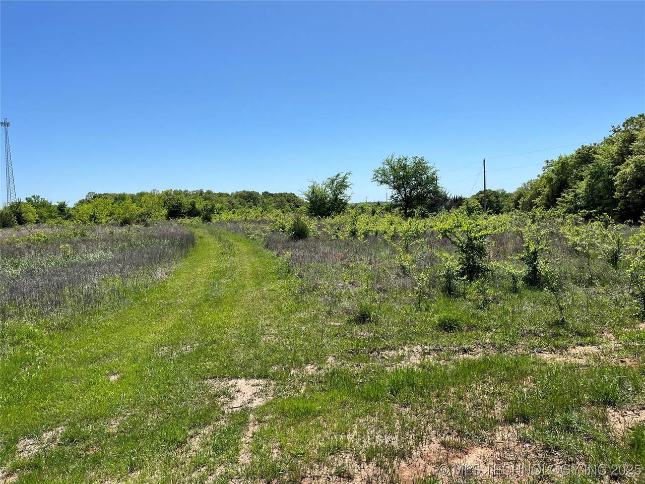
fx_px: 484
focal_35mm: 26
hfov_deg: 67.3
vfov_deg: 53.1
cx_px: 322
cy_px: 242
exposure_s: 1/4484
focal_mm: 5.1
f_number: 1.6
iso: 50
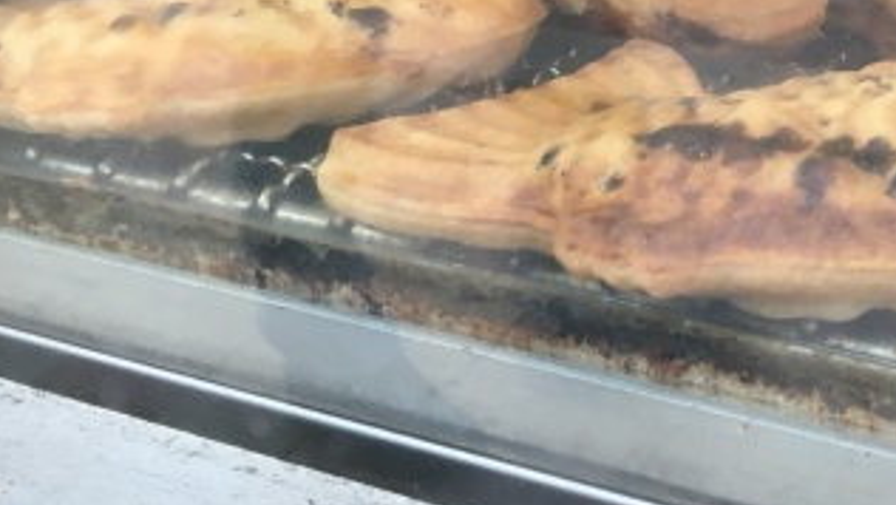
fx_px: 1901
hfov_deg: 25.7
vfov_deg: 14.6
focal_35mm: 80
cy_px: -108
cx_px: 805
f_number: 2.2
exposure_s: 1/30
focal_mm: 4.15
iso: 50
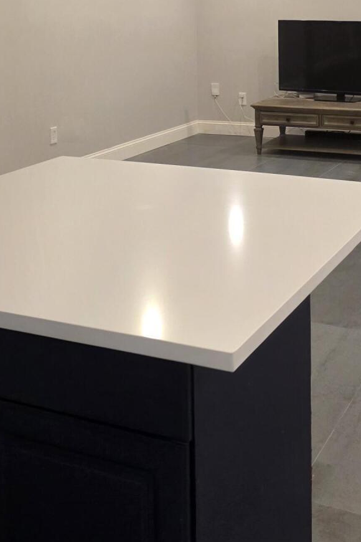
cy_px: 50
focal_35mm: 55
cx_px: 212
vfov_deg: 34.2
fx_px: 827
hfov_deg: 24.6
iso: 640
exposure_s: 1/120
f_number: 1.7
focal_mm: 6.3
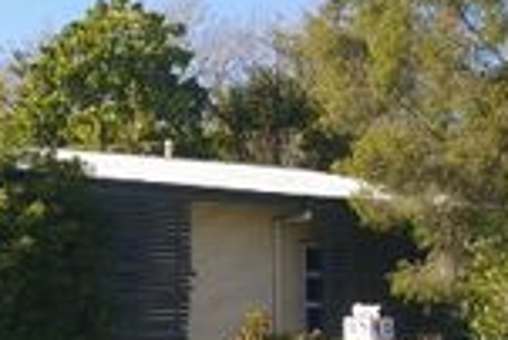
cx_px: -67
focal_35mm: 168
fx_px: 2373
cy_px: 99
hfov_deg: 12.0
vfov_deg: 8.2
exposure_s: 1/250
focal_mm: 36
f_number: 9.5
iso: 200
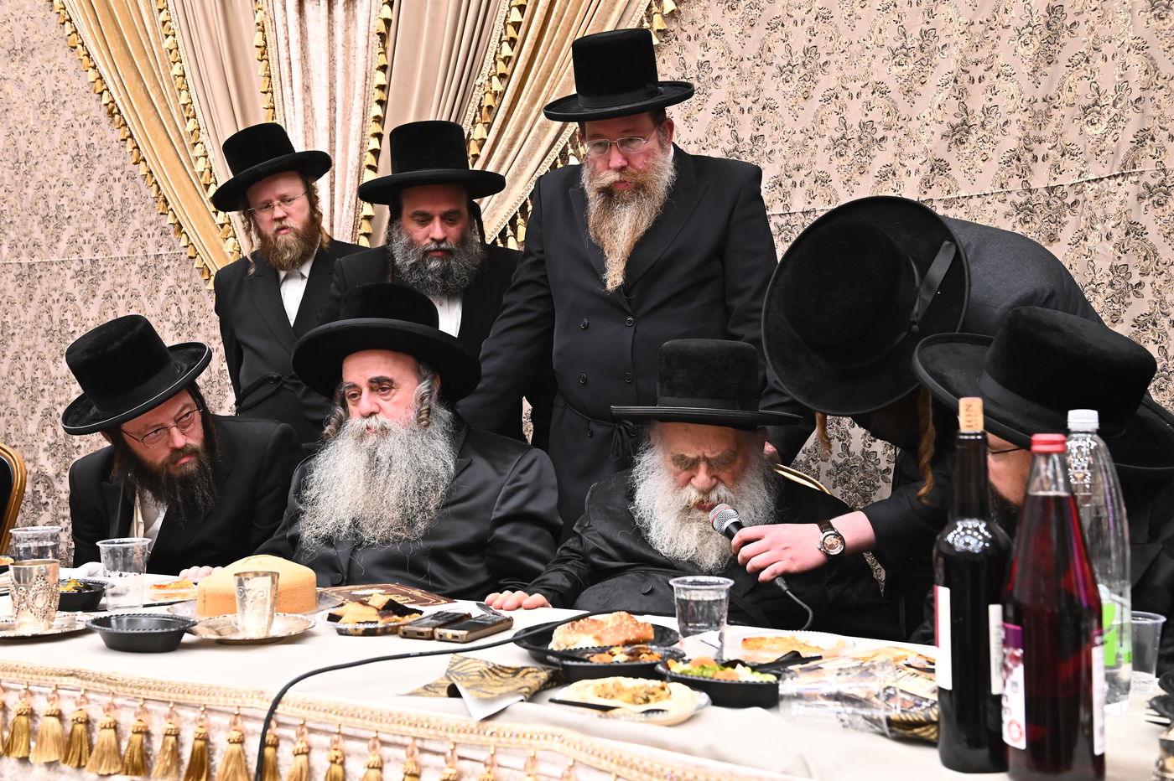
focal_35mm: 42
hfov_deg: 46.4
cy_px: 390
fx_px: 1369
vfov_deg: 31.9
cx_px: 587
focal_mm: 42
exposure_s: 1/160
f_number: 6.3
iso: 3200
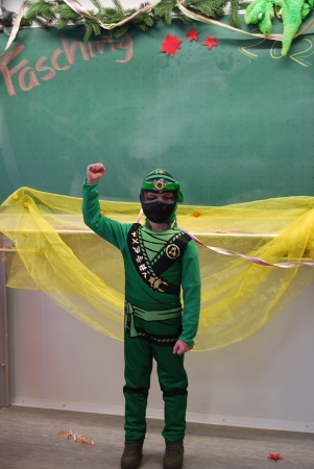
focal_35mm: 57
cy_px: 234
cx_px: 157
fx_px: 744
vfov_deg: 35.0
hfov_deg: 23.8
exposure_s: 1/30
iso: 250
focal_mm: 38
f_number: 4.8
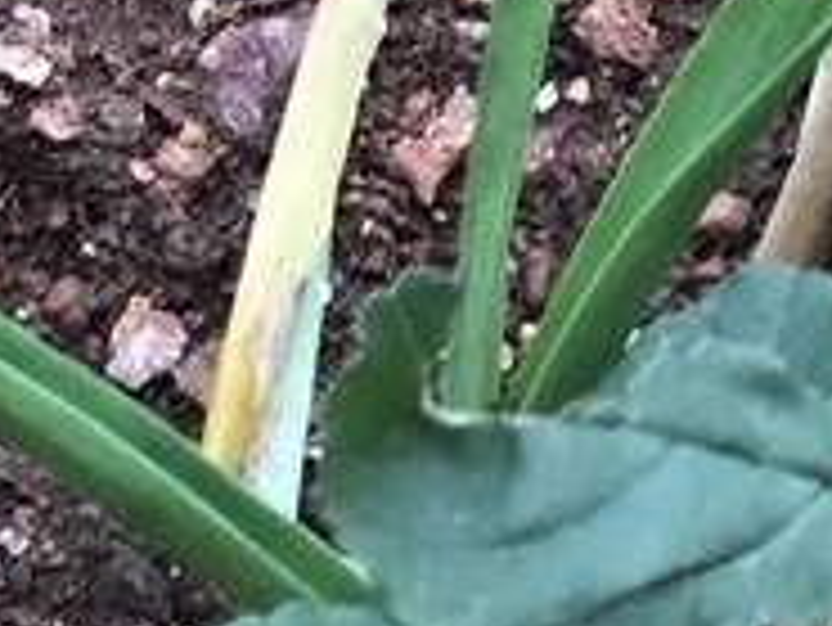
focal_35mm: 370
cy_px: -1139
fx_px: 8899
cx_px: -1668
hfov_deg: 5.1
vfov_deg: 3.9
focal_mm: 6.6
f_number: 2.8
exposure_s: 1/30
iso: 25
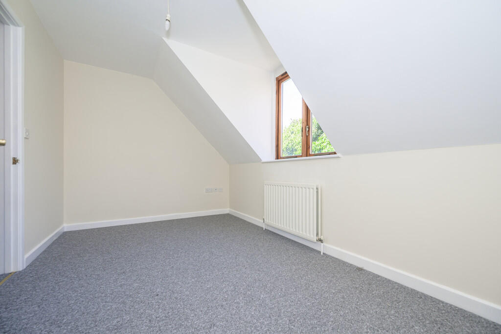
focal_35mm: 14
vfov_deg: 81.2
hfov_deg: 104.2
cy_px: 167
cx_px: 250
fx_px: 195
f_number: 7.1
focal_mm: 14
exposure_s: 1/125
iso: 320
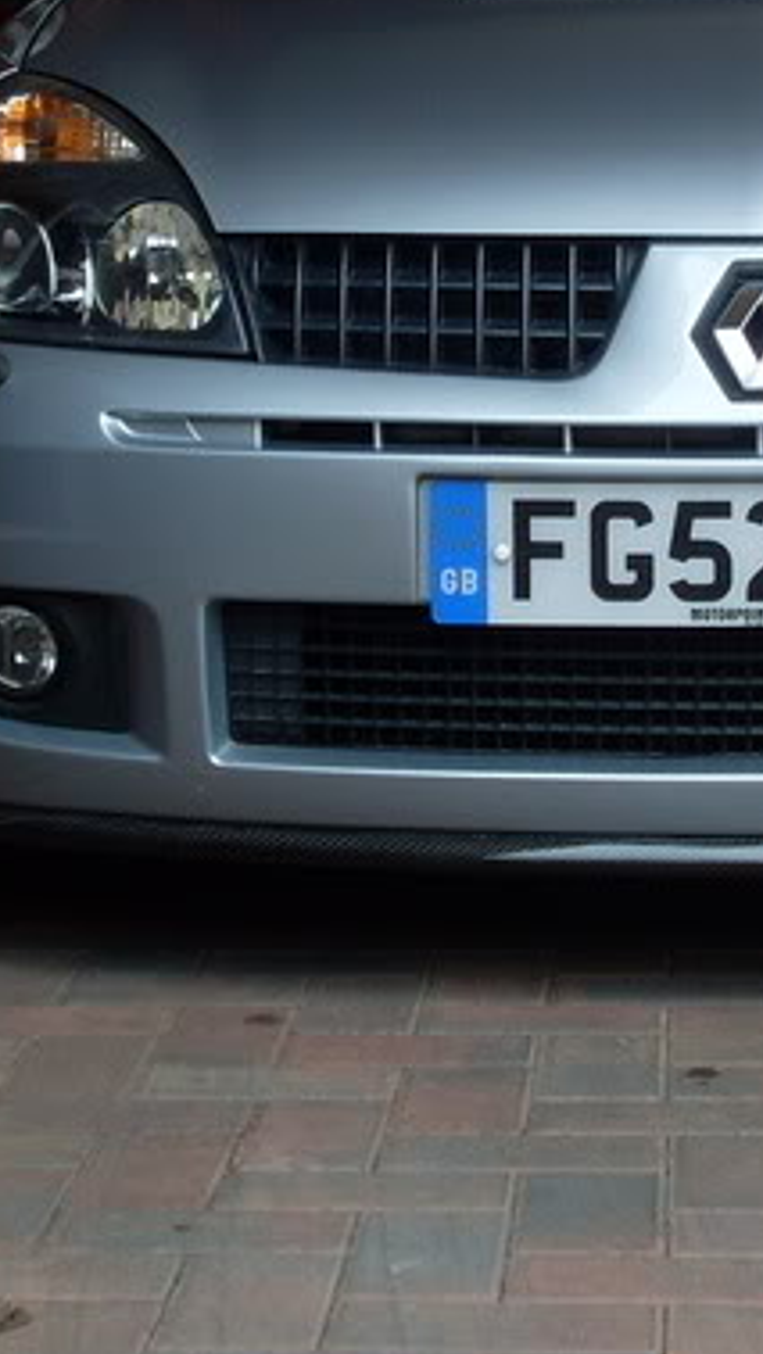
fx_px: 4059
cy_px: 362
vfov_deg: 18.8
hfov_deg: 10.7
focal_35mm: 113
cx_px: 702
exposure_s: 1/90
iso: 100
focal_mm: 8.1
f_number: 3.5
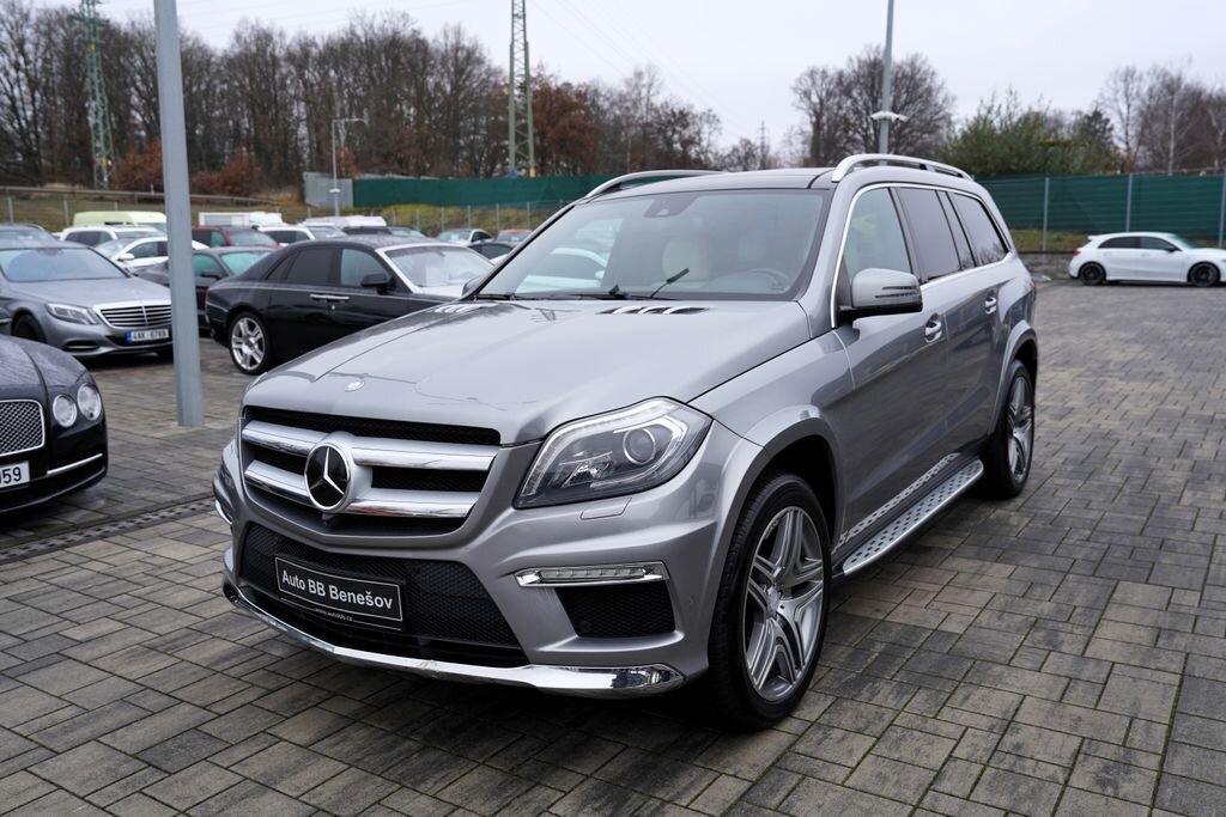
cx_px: 613
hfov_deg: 63.7
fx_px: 988
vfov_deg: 45.0
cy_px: 408
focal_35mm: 29
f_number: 4.5
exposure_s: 1/80
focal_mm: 29
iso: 100
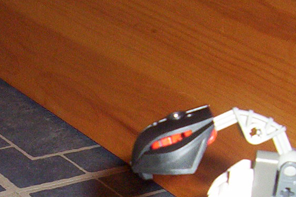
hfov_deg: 17.0
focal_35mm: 118
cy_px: 317
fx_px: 970
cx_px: 4
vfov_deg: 11.1
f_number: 3.84
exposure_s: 1/60
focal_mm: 5.26
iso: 140
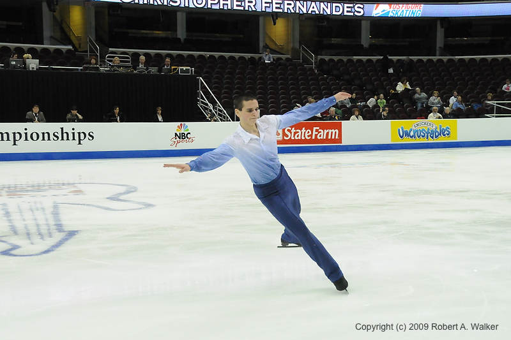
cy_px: 170
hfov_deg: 36.9
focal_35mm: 54
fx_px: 766
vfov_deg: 25.0
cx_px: 256
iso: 3200
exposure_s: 1/800
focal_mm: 36
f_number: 5.6
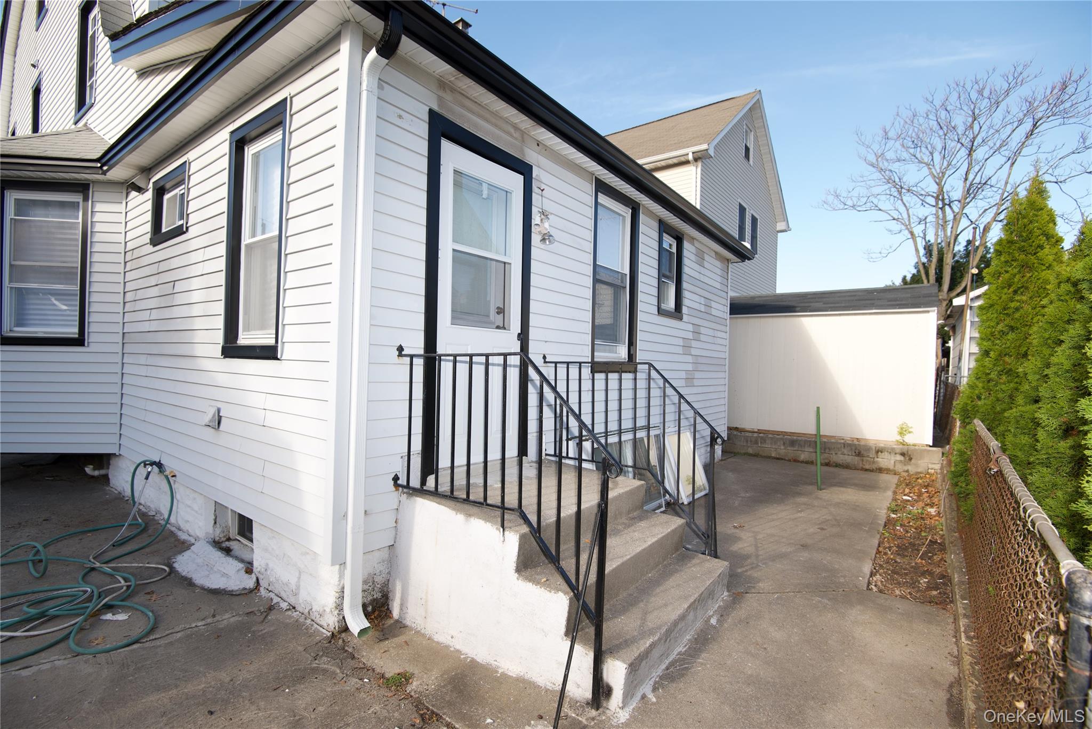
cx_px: 546
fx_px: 485
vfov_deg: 73.8
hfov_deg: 96.7
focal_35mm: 16
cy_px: 364
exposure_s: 1/200
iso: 100
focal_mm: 16
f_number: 5.6
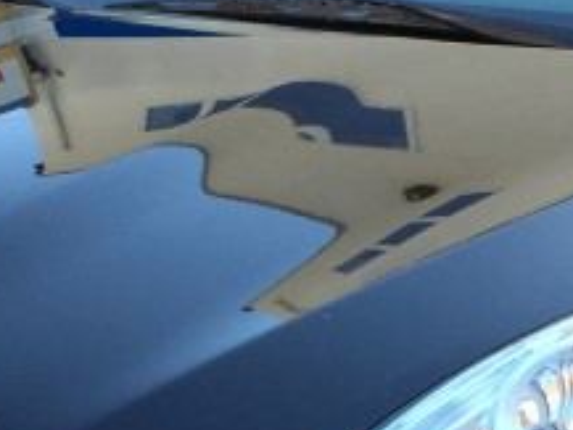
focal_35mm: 137
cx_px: 301
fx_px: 2269
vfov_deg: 10.8
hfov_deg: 14.4
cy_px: 301
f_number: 2.2
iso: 32
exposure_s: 1/196
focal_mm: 4.15
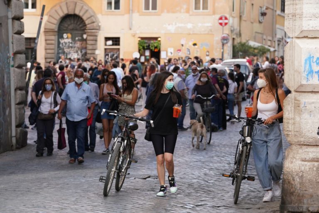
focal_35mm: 140
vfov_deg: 9.8
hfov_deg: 14.6
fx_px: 1241
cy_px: 106
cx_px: 160
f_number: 5.6
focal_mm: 140
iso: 1250
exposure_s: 1/320
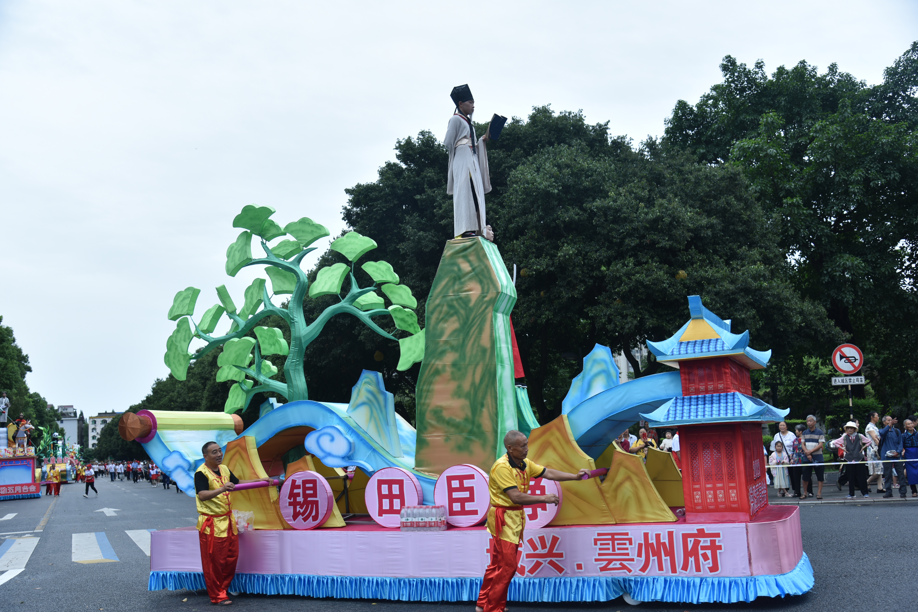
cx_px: 459
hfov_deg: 54.4
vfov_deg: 37.9
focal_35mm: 35
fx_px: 892
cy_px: 306
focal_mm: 35
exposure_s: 1/125
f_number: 5
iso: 80
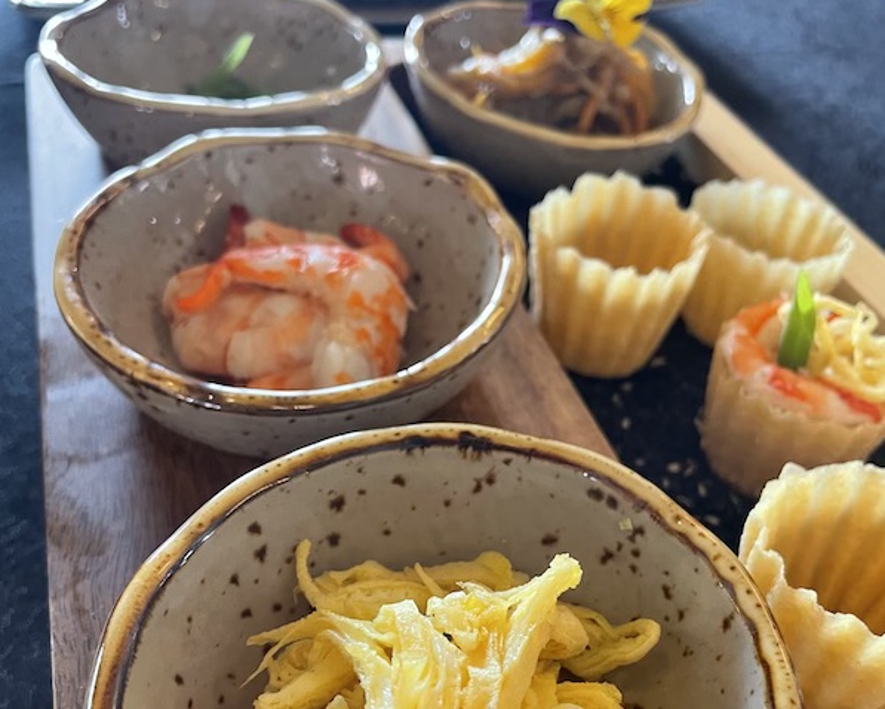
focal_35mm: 34
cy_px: 442
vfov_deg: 43.1
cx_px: 442
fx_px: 891
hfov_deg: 52.8
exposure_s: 1/60
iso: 250
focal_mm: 4.2
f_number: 1.6
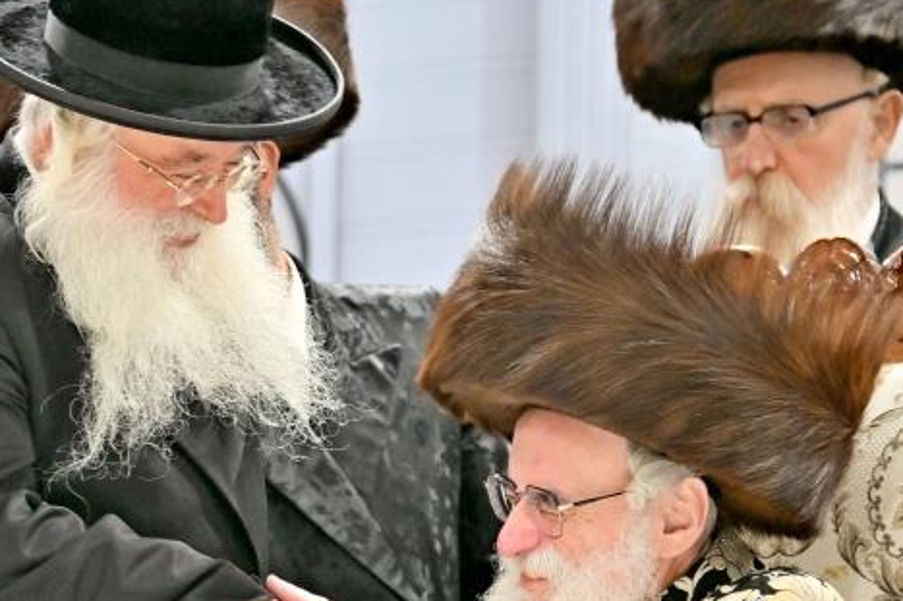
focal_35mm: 428
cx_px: 443
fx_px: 10731
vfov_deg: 3.2
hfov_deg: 4.8
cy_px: 477
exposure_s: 1/125
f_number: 2.8
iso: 400
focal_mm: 130
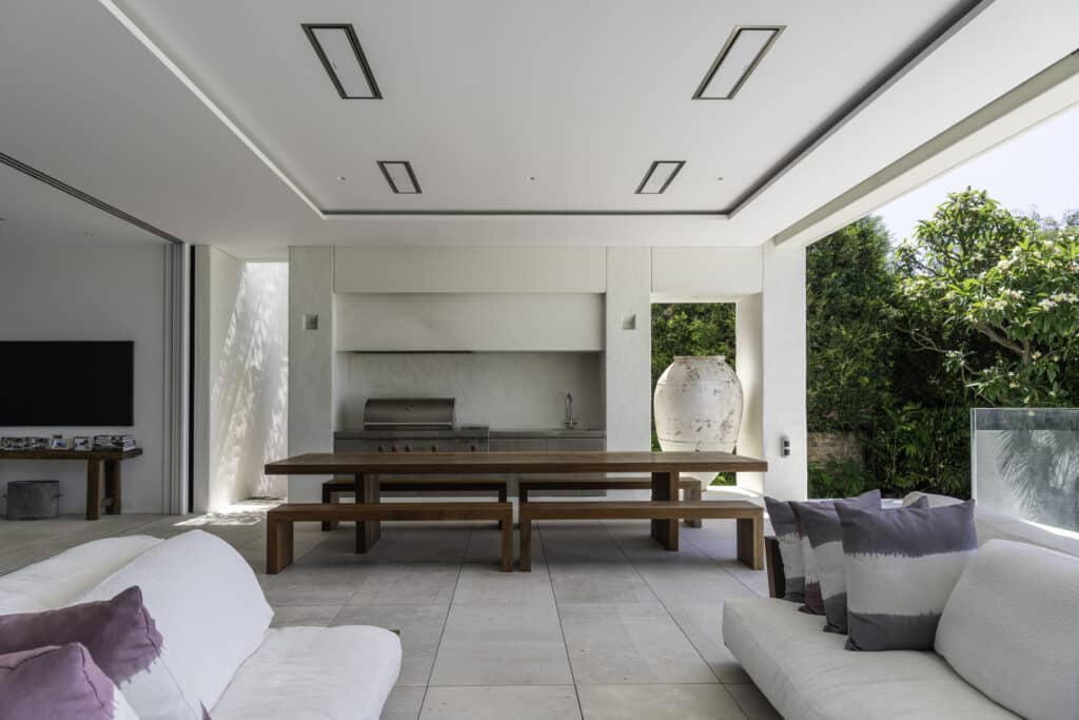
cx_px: 540
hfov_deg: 73.7
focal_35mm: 24
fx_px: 719
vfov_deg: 53.1
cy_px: 360
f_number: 9
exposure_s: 1/60
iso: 64
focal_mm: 24
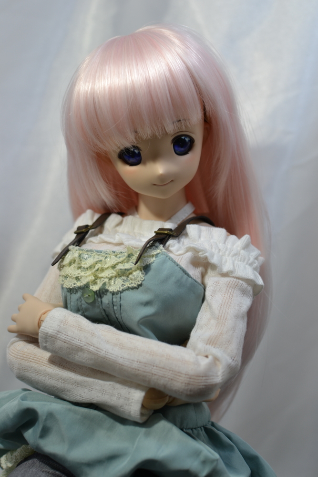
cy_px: 238
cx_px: 159
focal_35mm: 52
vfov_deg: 37.8
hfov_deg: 25.8
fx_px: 695
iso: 200
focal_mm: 35
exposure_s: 1/60
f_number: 3.5
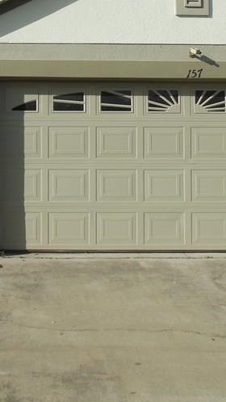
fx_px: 597
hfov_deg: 20.9
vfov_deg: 36.3
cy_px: 98
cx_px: 13
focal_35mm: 56
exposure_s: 1/640
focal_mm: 4.5
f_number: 6.4
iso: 125
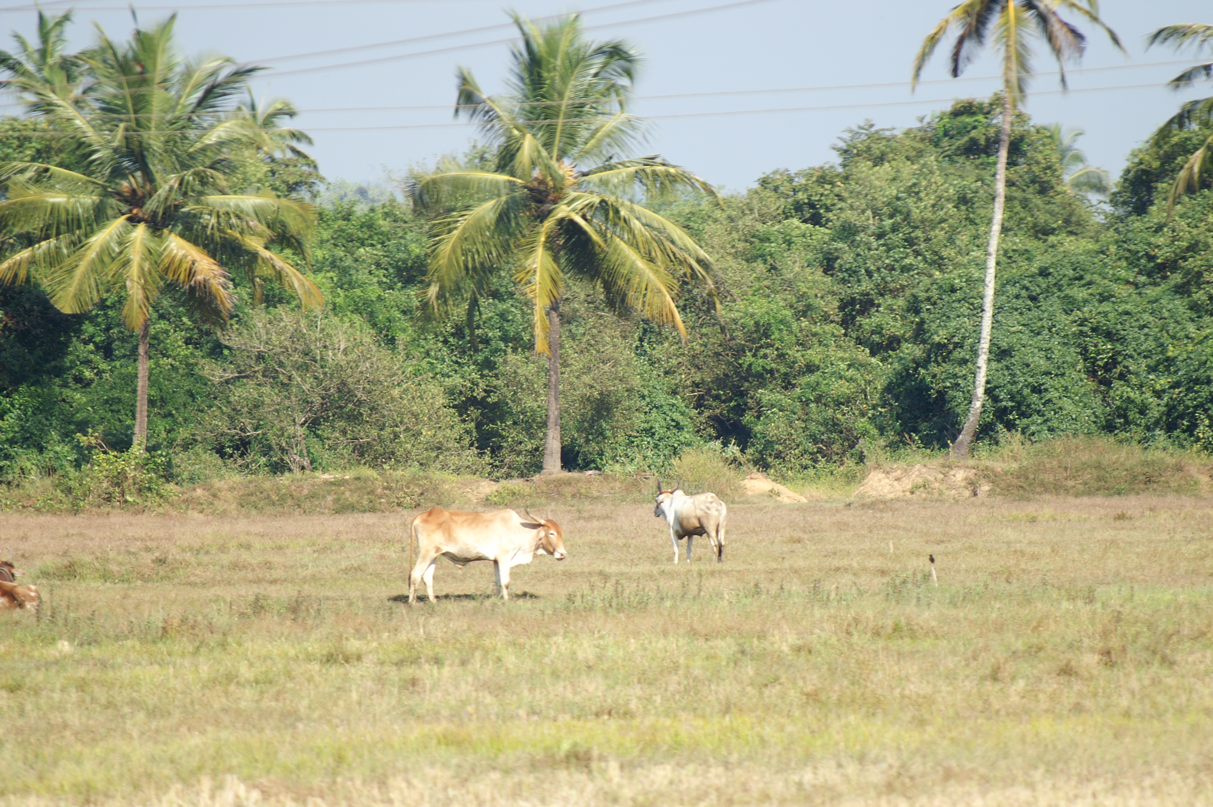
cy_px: 404
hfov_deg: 4.6
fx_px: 15149
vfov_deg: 3.0
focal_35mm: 450
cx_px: 606
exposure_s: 1/640
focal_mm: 300
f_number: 6.3
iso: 200
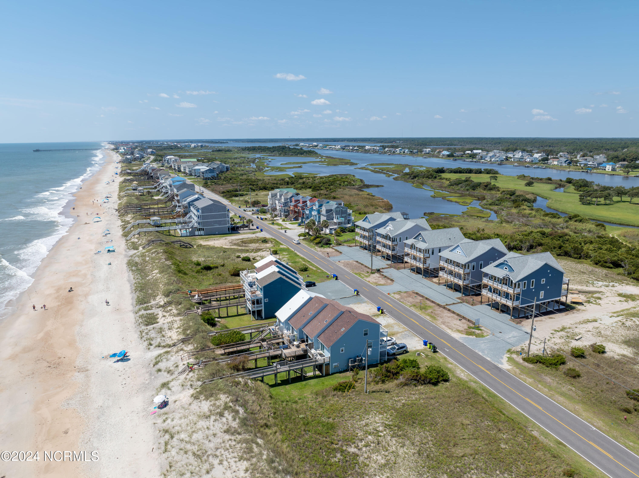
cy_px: 239
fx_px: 443
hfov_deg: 71.6
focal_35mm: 24
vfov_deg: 56.8
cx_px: 320
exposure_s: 1/2500
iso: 100
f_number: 2.8
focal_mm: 12.29
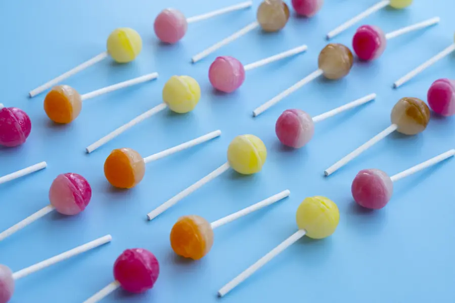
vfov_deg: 19.4
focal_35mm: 70
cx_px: 228
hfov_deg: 28.9
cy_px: 152
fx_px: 884
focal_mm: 70
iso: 400
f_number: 6.3
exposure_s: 1/200
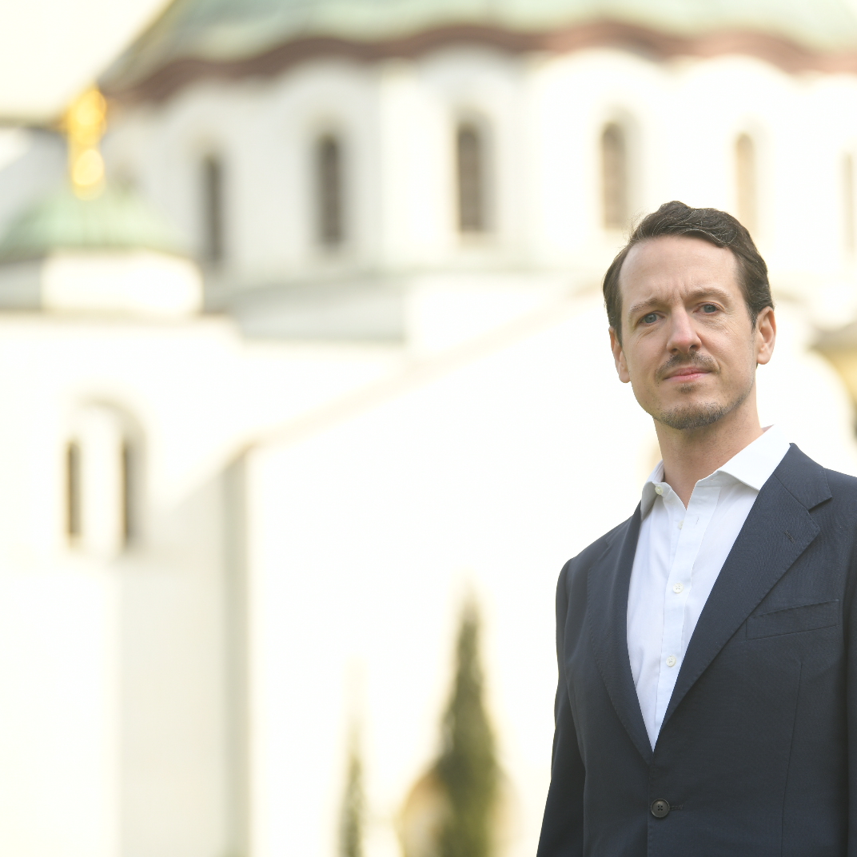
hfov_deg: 10.4
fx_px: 4678
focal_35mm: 167
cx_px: 646
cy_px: 430
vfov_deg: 10.5
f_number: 2.8
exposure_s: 1/1250
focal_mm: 130
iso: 200
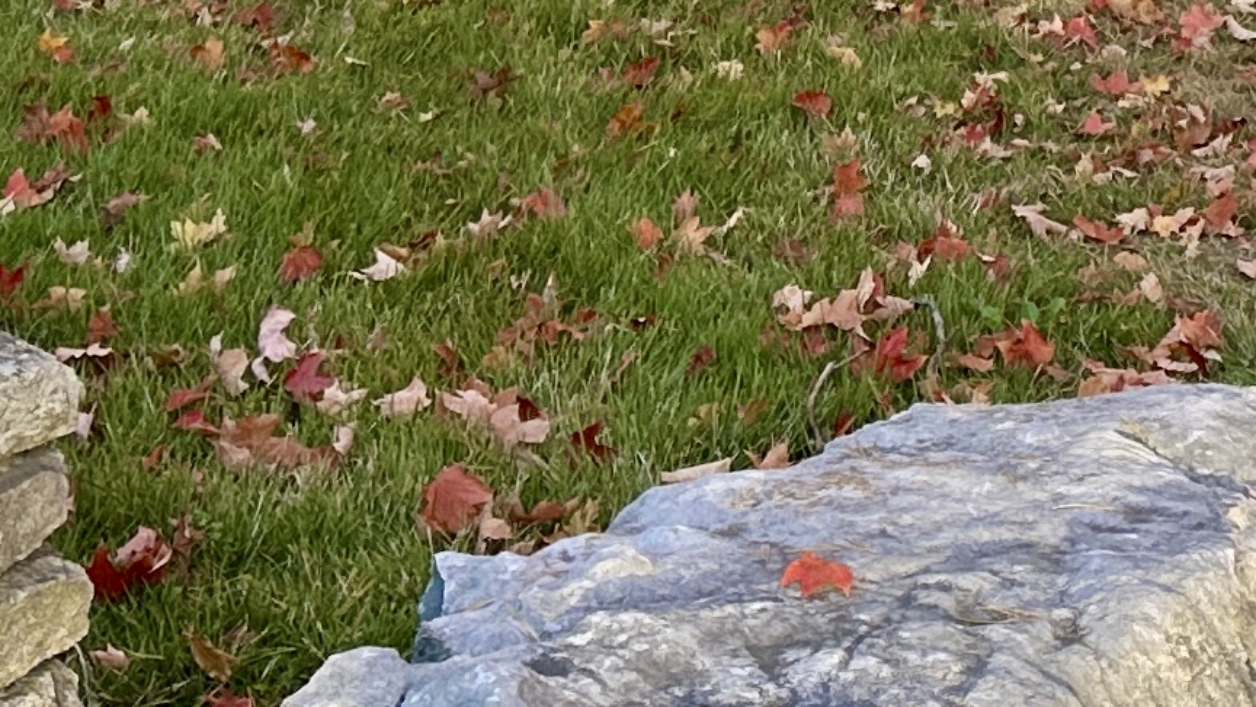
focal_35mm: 122
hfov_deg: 16.7
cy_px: -980
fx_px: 4063
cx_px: 1586
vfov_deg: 9.0
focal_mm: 6.86
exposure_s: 1/142
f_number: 1.78
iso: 64
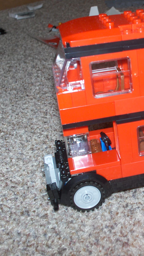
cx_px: 158
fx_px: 401
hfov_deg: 19.5
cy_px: 118
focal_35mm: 59
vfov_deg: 35.4
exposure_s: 1/60
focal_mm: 6.11
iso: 100
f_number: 2.8
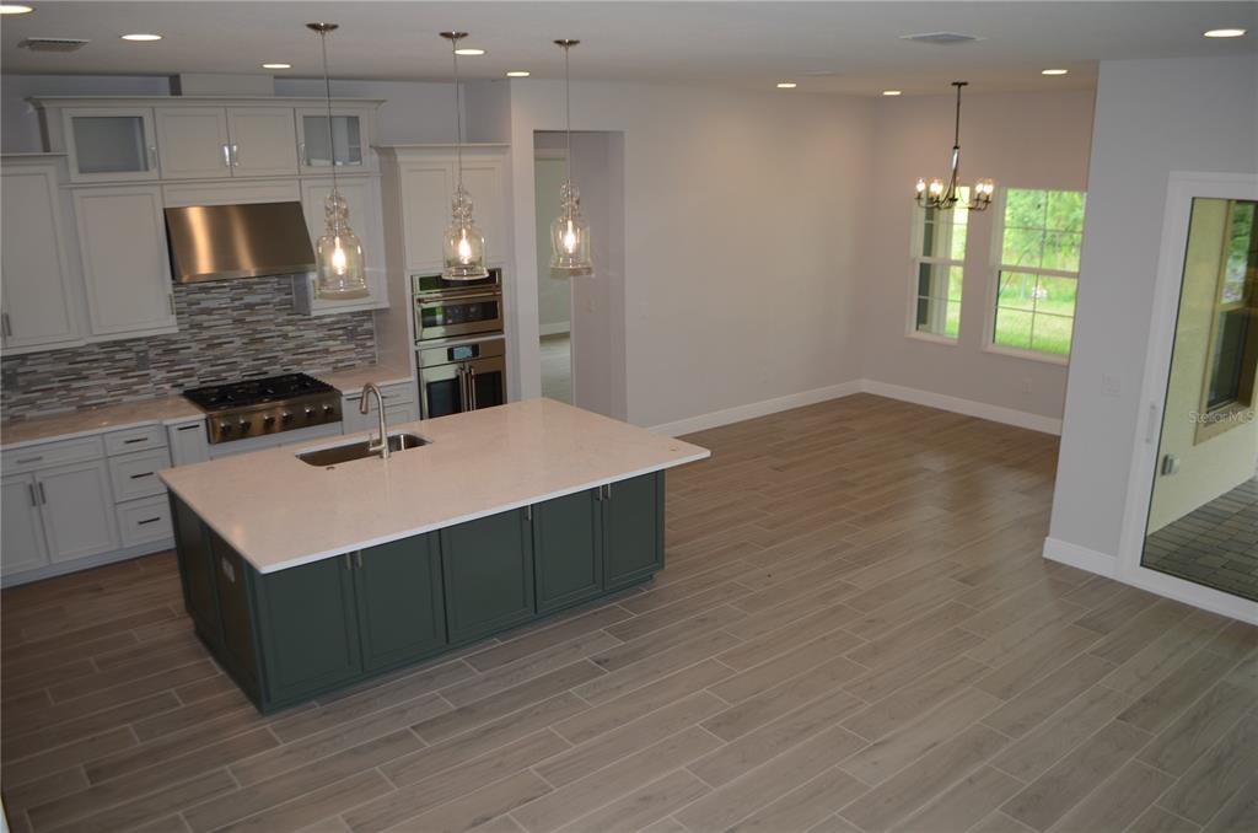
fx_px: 941
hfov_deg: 67.5
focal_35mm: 27
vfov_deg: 47.7
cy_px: 416
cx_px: 629
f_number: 3.5
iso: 100
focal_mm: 18
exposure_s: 1/40
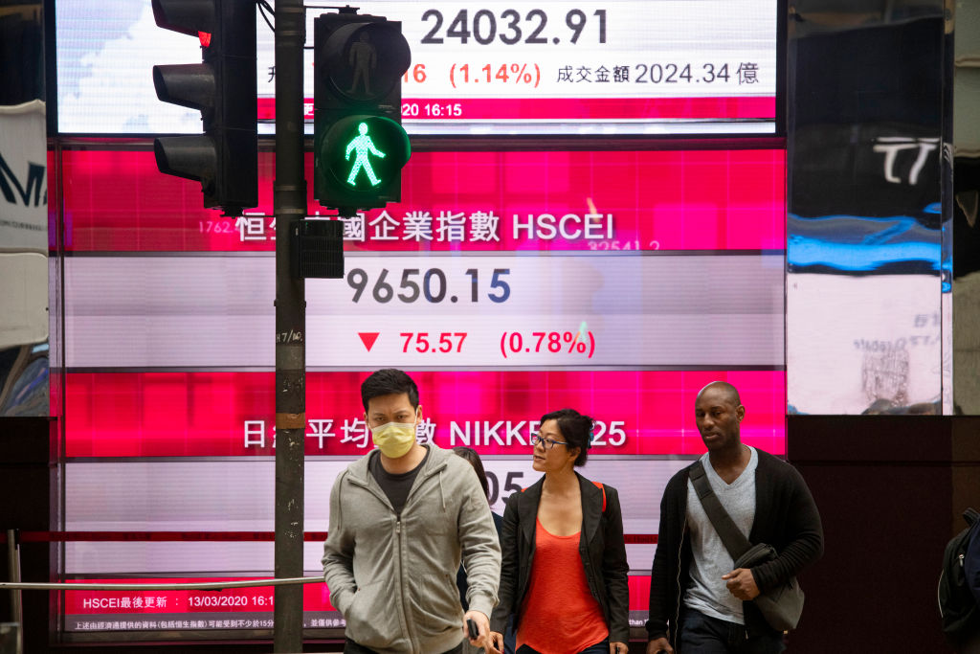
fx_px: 4628
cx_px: 490
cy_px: 327
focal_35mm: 170
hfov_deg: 12.1
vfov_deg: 8.1
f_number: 7.1
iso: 1600
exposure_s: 1/400
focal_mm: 170
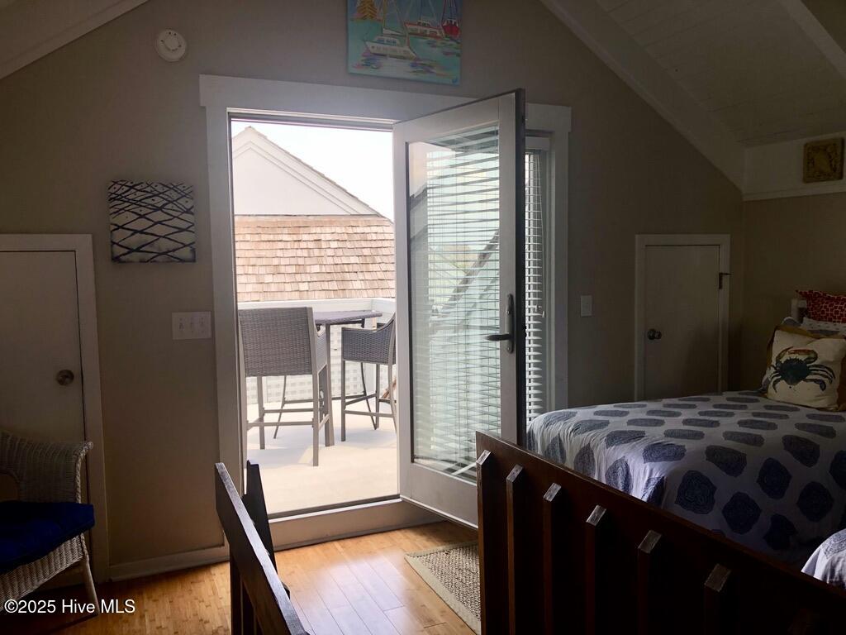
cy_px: 318
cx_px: 423
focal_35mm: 28
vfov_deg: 49.7
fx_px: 684
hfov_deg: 63.4
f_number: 1.8
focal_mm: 3.99
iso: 20
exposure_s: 1/189
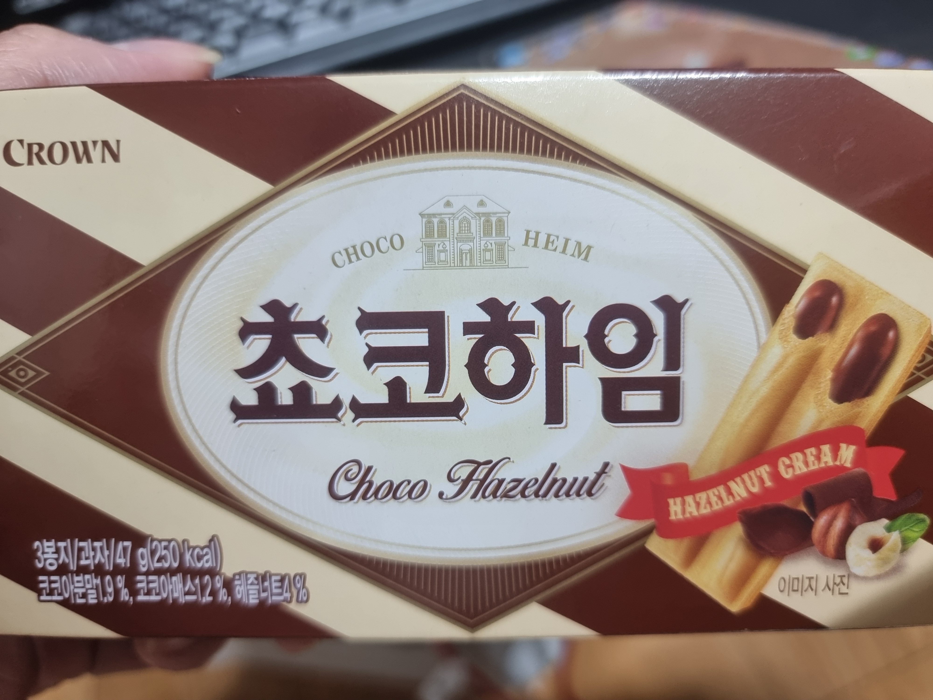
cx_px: 466
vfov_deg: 56.8
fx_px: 647
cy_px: 350
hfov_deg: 71.6
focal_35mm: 24
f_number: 1.8
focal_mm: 6.7
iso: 200
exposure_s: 1/40
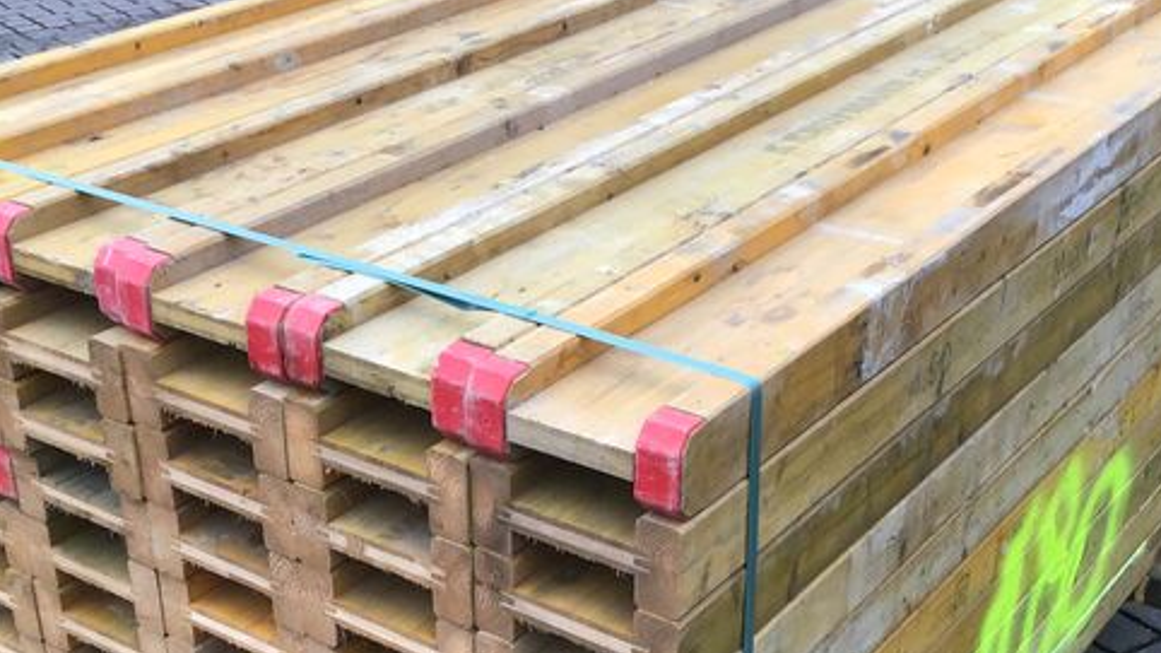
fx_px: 1724
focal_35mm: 56
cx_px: 537
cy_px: 545
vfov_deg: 21.1
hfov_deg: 37.2
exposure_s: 1/100
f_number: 2.4
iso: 40
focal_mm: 3.3
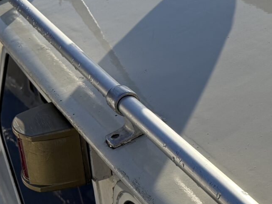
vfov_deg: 19.8
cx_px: 381
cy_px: 57
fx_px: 581
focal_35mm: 74
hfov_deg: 22.6
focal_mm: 6.76
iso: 100
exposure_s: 1/7353
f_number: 1.78
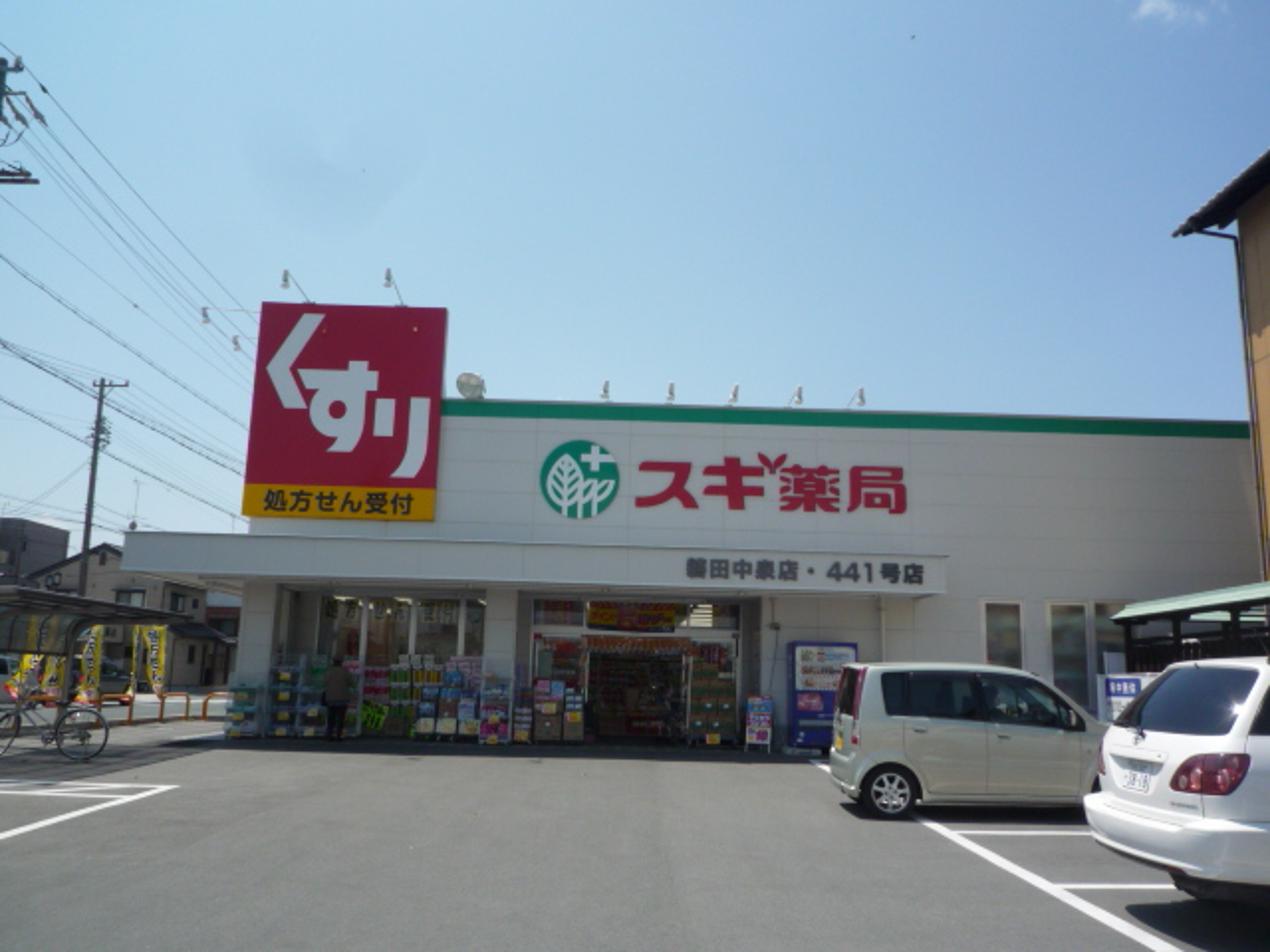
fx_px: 1064
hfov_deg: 61.7
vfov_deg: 48.2
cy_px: 476
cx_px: 635
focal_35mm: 29
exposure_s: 1/640
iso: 100
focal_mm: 4.4
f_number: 5
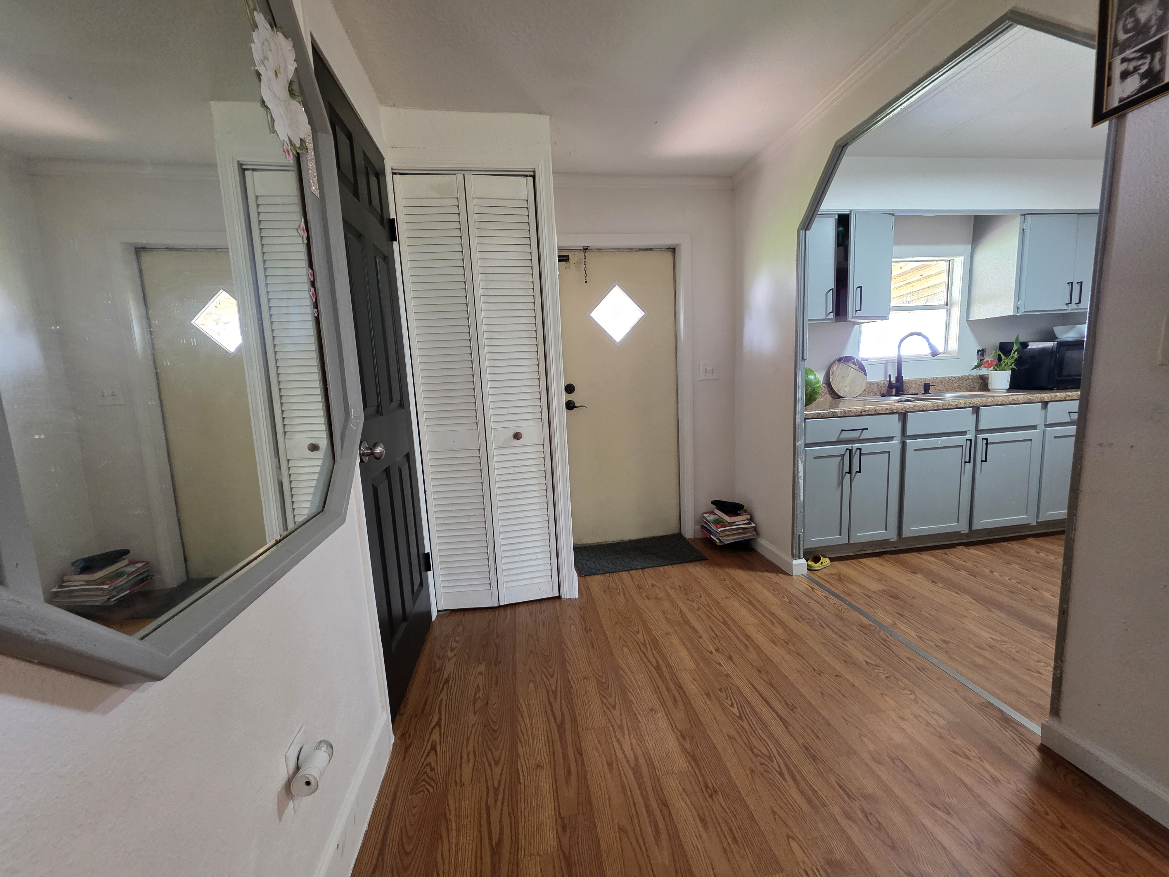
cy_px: 438
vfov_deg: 89.9
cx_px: 584
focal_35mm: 13
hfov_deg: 106.2
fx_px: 439
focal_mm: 2.2
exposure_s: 1/60
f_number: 1.9
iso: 400
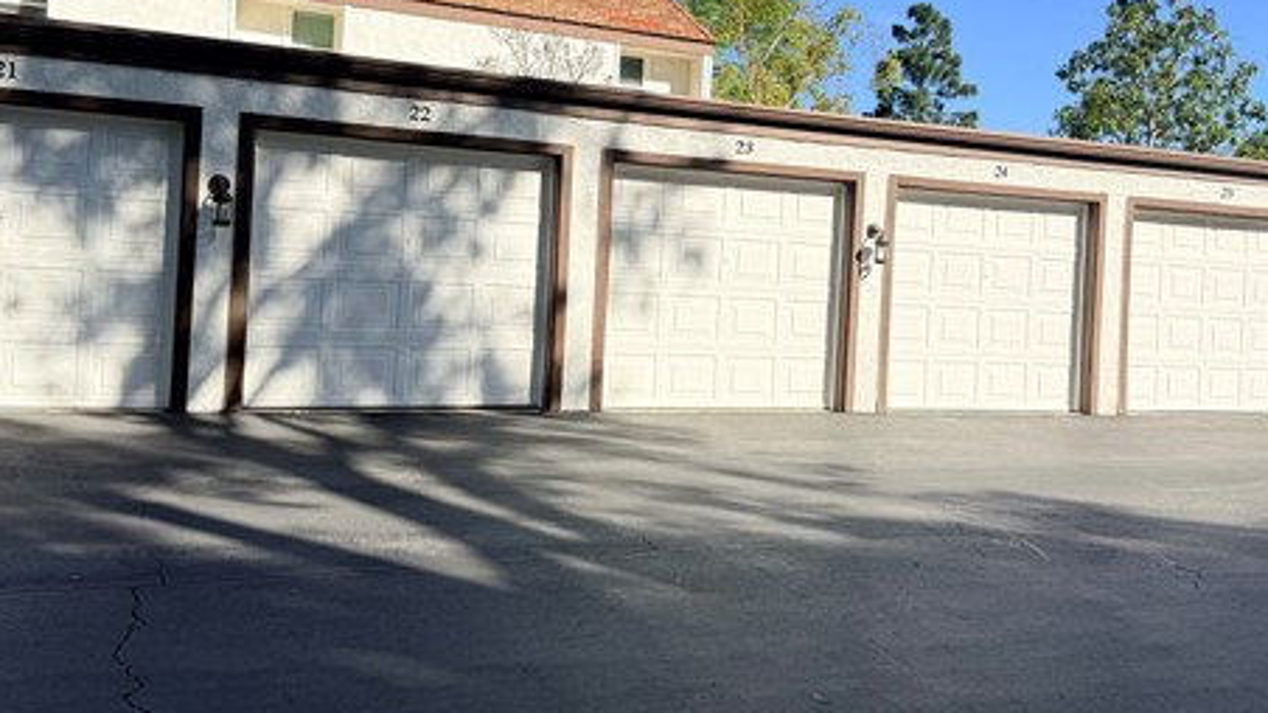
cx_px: 693
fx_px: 1244
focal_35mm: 37
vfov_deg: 31.8
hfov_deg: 53.9
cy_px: 272
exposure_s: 1/4673
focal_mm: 6.76
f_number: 1.78
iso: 100
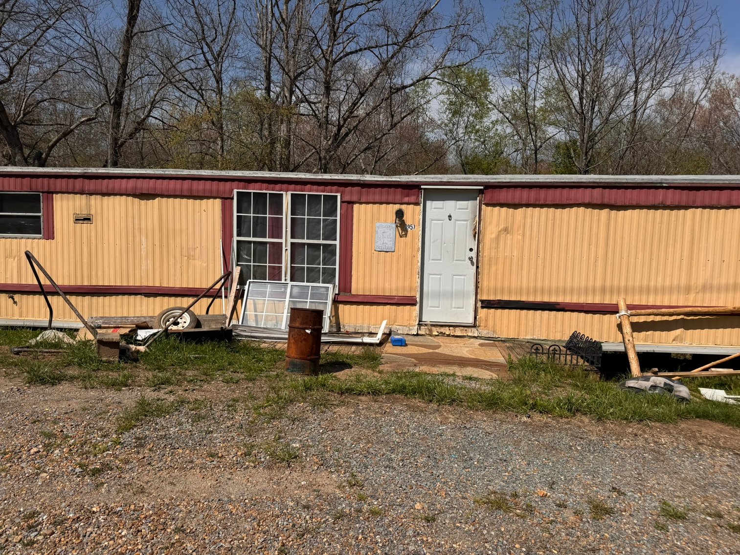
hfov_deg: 71.6
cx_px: 370
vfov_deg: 56.8
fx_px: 513
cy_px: 278
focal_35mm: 24
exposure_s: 1/7937
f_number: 1.78
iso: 80
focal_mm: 6.76
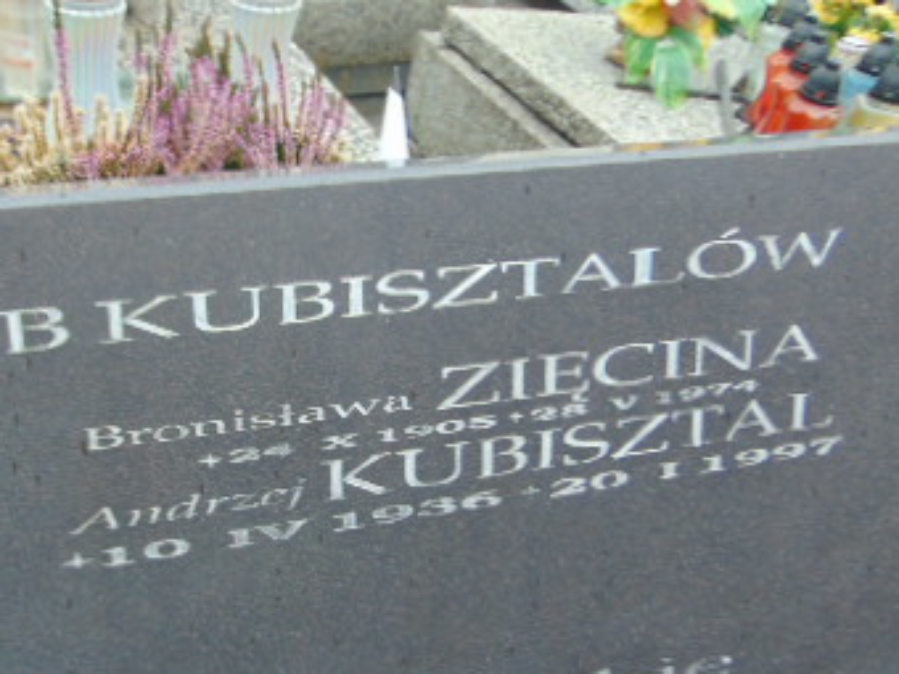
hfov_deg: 39.8
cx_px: 275
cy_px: 465
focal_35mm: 47
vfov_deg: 30.6
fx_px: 1221
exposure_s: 1/60
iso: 80
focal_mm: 4.5
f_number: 3
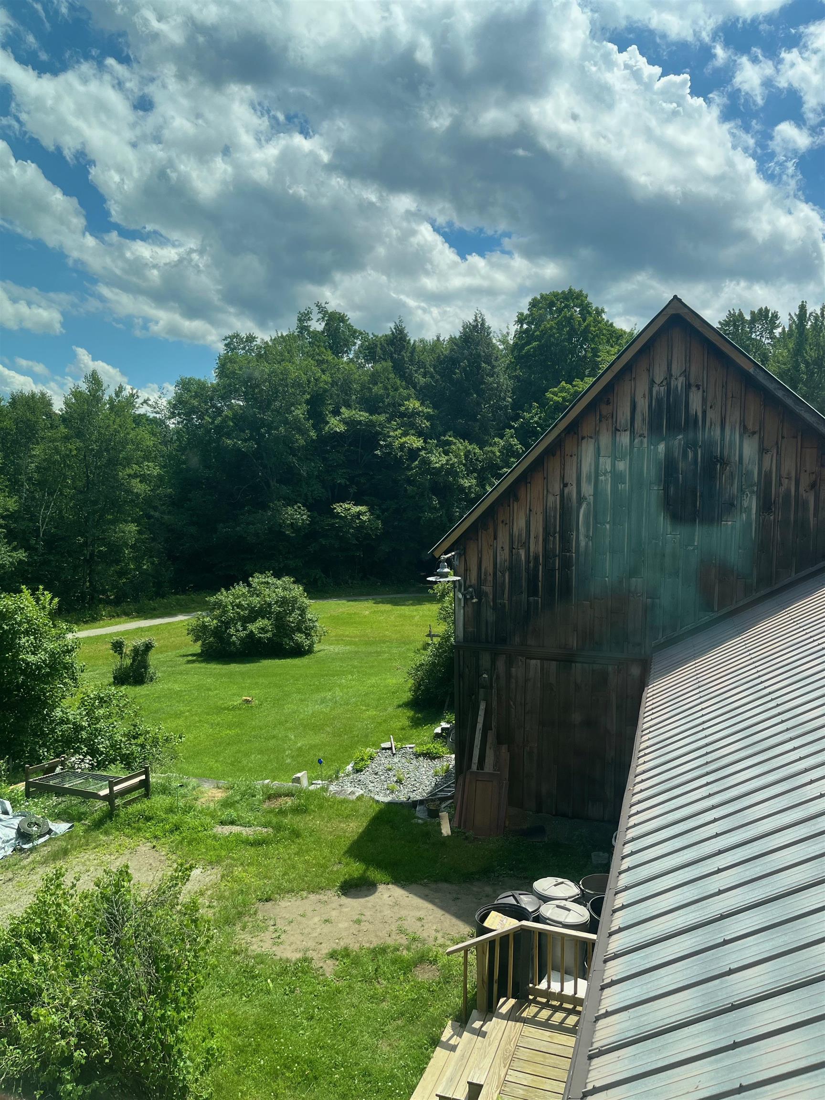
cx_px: 412
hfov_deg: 53.1
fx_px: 826
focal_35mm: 26
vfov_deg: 67.3
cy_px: 550
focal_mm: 5.1
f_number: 1.6
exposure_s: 1/2309
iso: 50
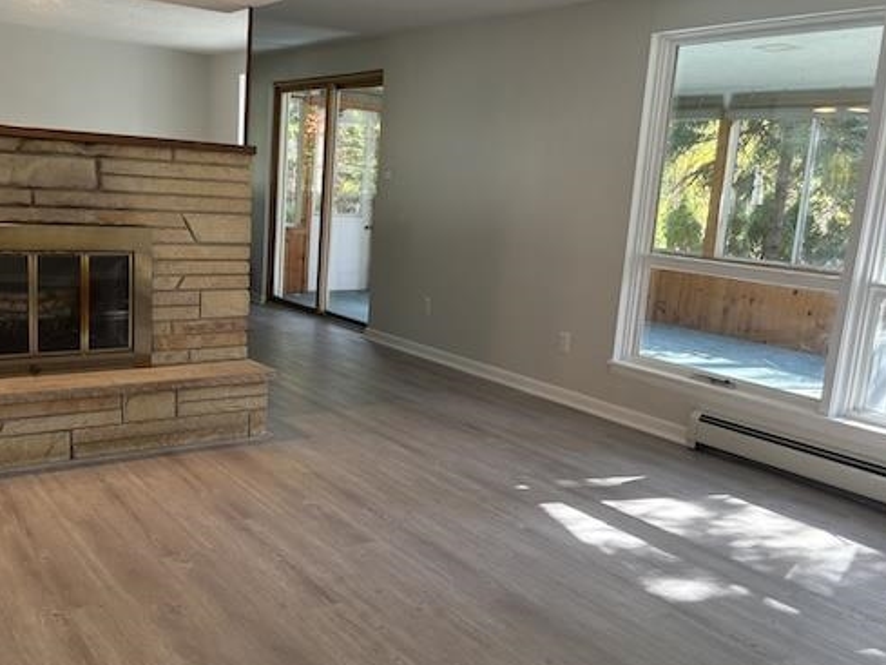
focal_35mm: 34
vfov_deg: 41.8
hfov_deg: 53.6
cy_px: 344
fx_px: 870
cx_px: 361
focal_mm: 5.96
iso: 80
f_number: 1.6
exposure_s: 1/60
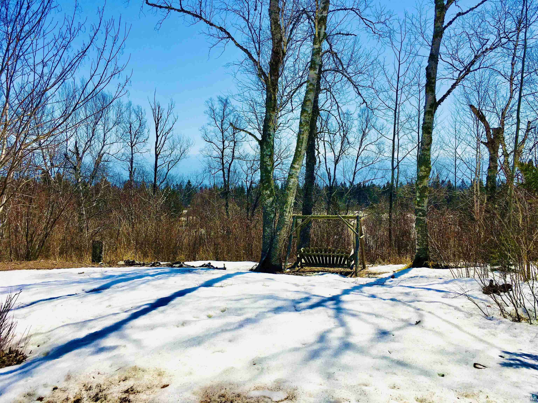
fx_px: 451
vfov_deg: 48.2
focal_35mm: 29
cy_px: 202
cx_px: 269
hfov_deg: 61.7
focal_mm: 4.15
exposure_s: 1/4049
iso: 25
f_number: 2.2
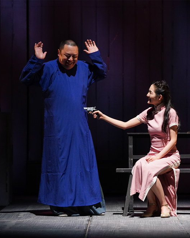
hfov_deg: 7.8
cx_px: 157
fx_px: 1391
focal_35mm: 198
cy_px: 119
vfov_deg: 9.7
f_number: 5.6
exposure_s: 1/250
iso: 3200
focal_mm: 140
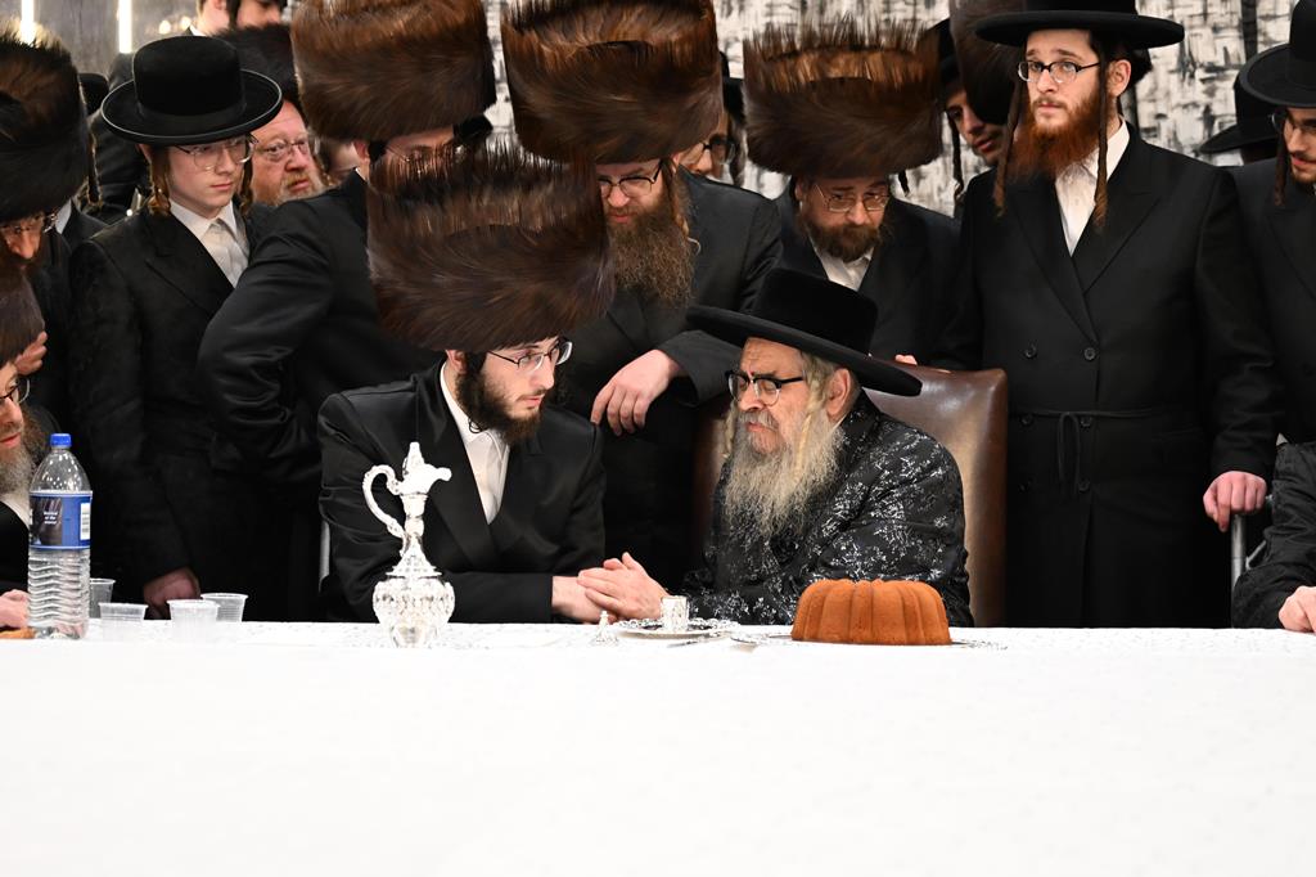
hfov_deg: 19.5
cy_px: 438
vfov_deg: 13.0
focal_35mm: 105
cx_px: 658
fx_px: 3837
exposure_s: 1/125
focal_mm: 70
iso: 1600
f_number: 2.8
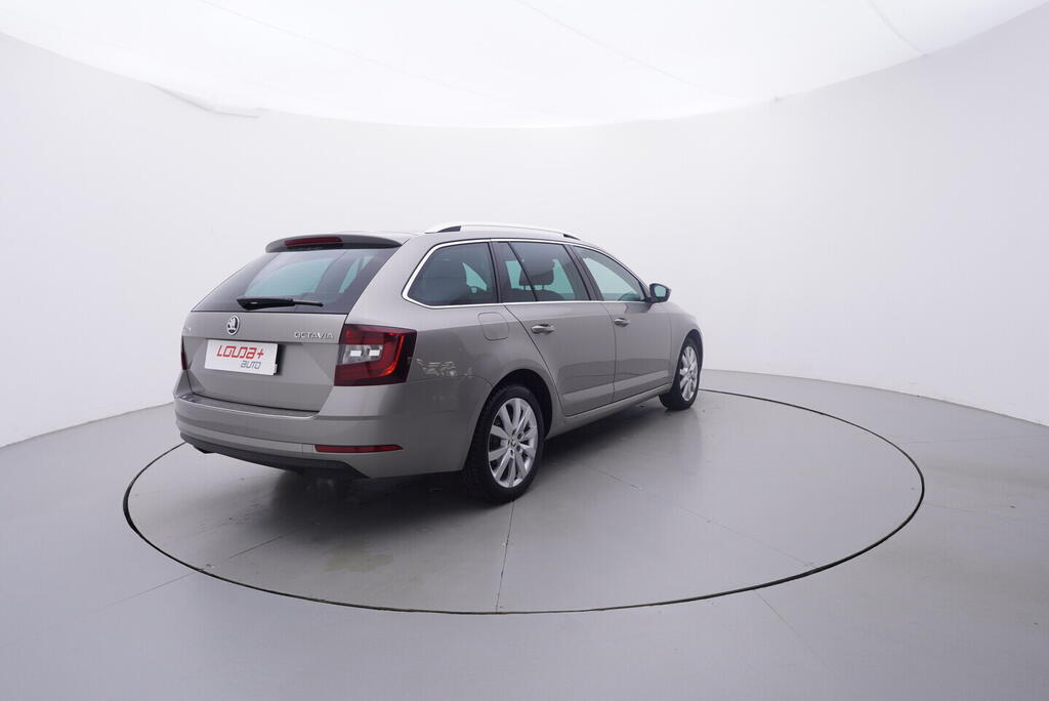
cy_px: 350
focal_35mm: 22
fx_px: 656
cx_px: 524
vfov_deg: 56.2
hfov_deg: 77.3
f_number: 5
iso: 200
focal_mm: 15
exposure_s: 1/80
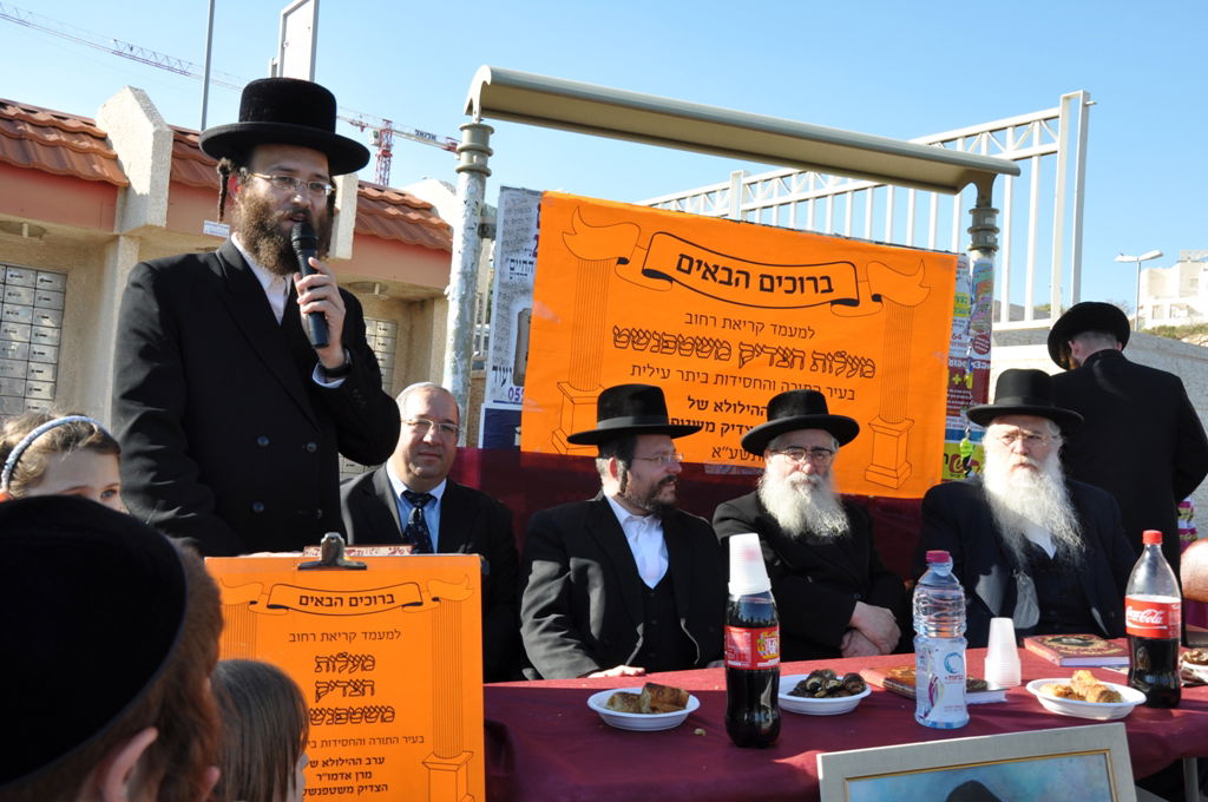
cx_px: 604
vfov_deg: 39.9
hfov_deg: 57.3
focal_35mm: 33
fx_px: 1106
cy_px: 401
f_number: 11
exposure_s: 1/125
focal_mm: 22
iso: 200
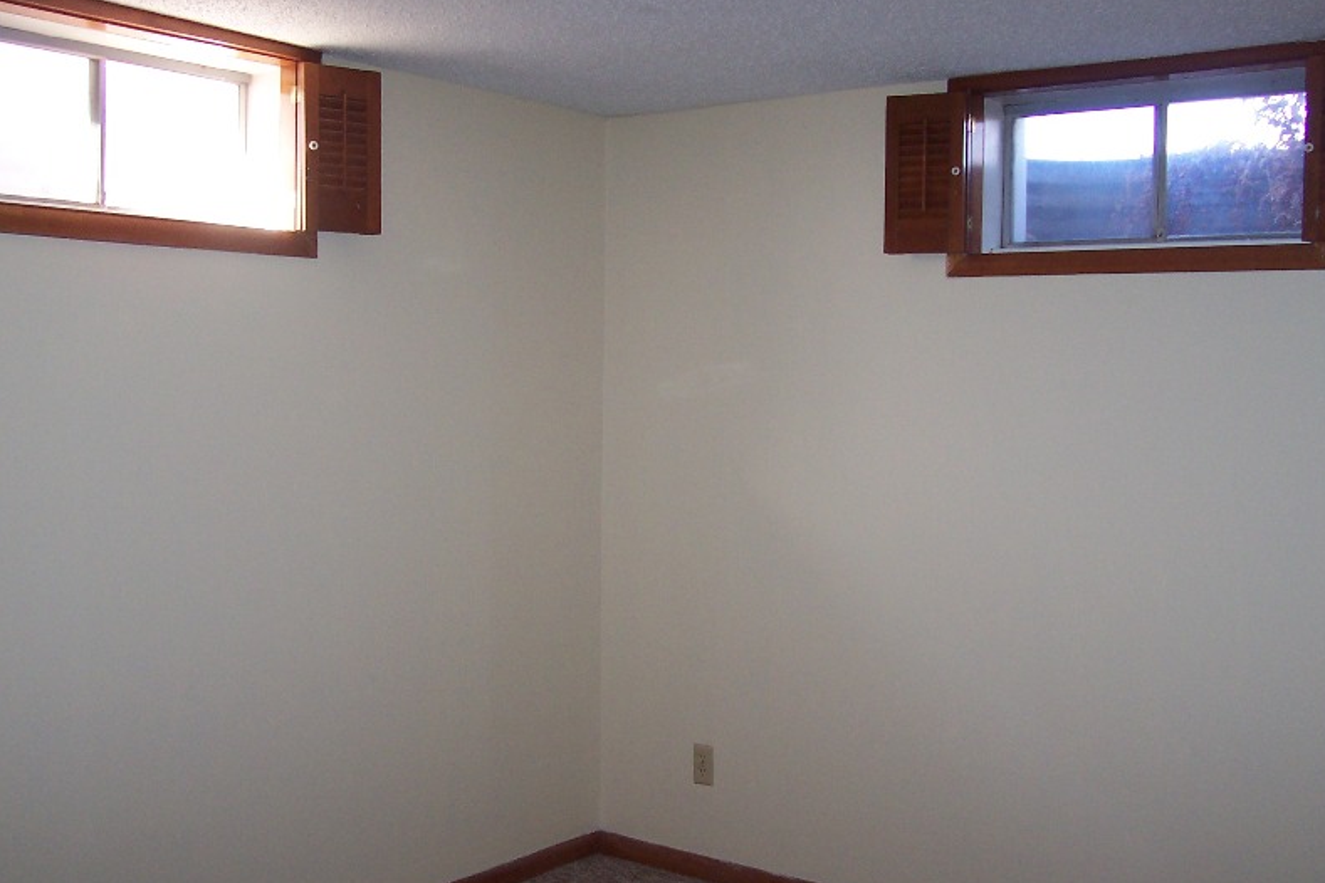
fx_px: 1435
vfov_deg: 34.2
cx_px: 670
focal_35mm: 39
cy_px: 490
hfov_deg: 49.6
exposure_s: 1/60
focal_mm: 5.6
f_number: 2.8
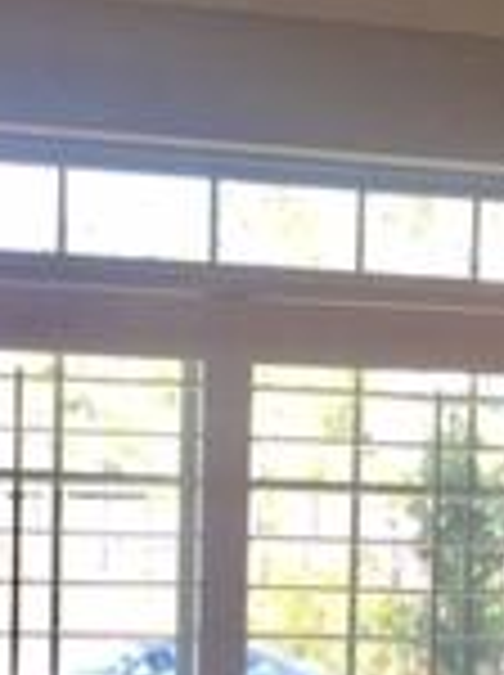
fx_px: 2414
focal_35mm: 124
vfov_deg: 15.5
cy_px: 752
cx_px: 320
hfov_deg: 11.9
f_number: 2.2
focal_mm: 4.15
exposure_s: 1/120
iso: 50
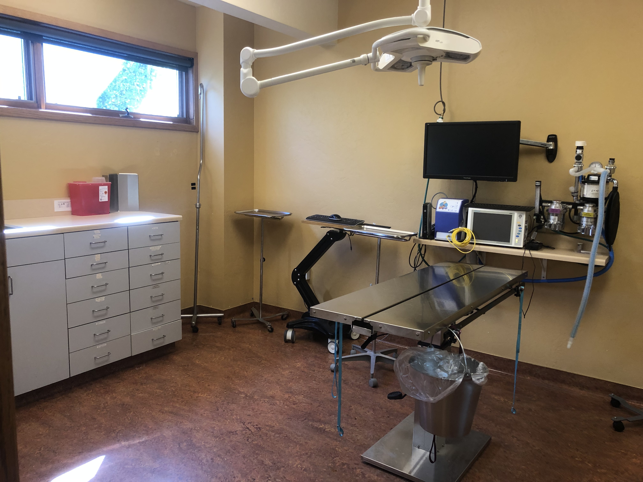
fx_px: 520
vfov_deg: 49.7
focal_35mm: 28
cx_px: 322
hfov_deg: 63.4
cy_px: 241
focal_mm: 3.99
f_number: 1.8
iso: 40
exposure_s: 1/24
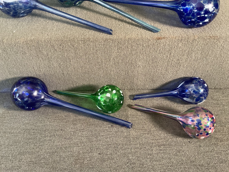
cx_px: 114
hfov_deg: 61.7
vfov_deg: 48.2
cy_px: 86
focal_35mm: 29
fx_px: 192
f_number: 1.8
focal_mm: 3
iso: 250
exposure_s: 1/40
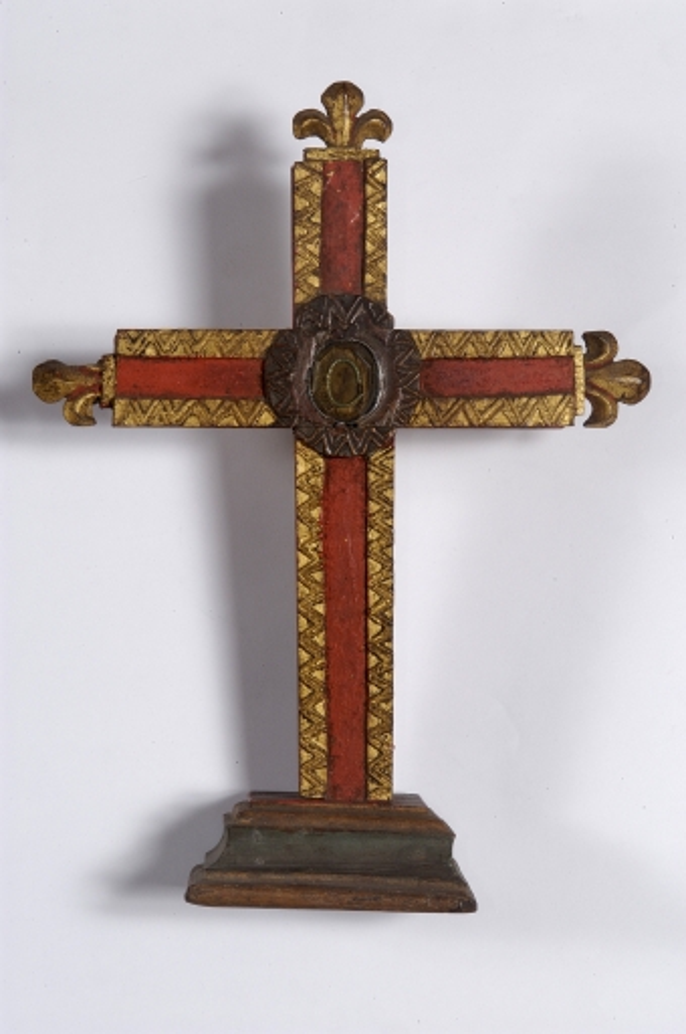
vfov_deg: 20.9
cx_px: 343
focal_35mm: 98
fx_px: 2794
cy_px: 517
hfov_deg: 14.0
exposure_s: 1/50
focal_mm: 65
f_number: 22
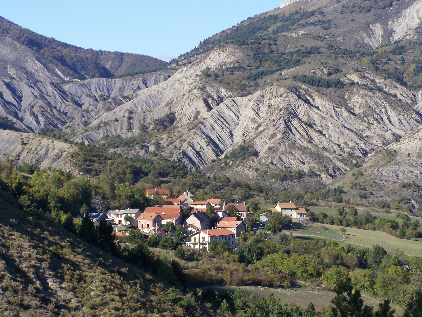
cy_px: 158
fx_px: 1695
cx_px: 211
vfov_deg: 10.7
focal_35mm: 139
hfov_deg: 14.2
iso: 64
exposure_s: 1/250
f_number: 4.5
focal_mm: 23.1
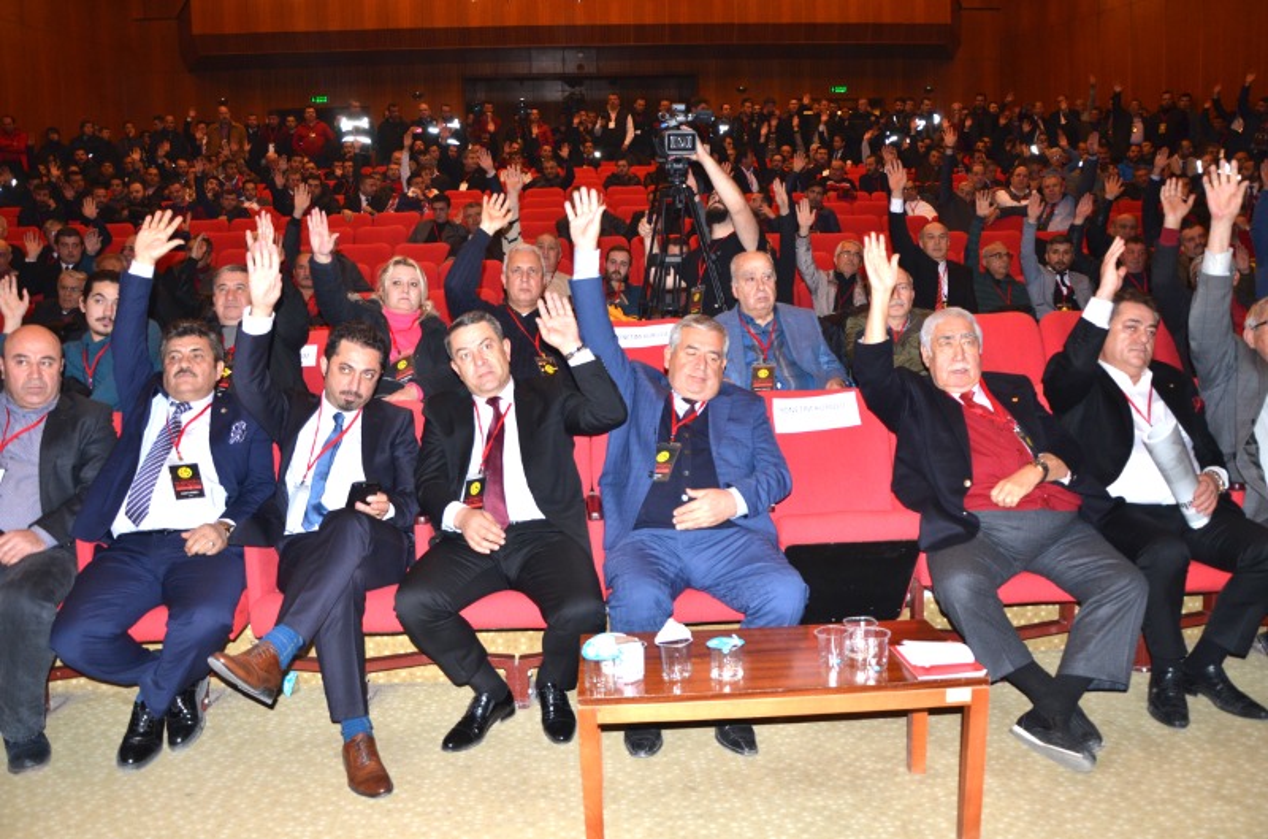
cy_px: 420
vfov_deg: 47.7
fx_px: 949
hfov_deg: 67.5
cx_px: 634
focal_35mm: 27
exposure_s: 1/60
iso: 500
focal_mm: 18
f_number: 4.5
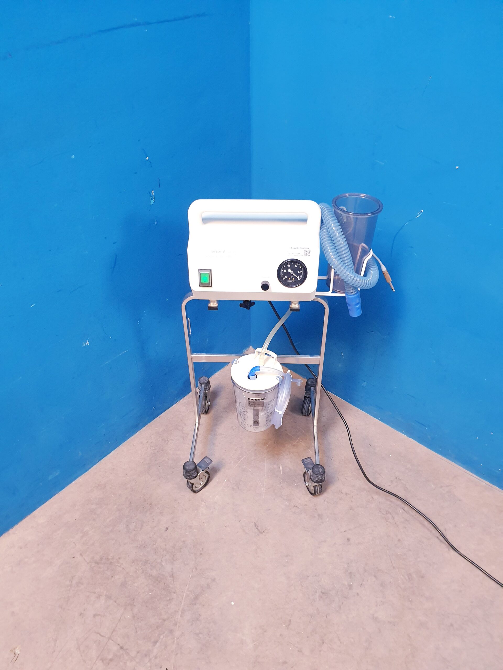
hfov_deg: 53.1
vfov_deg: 67.3
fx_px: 504
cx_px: 252
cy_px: 335
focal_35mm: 26
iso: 320
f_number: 2.4
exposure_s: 1/50
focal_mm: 4.3
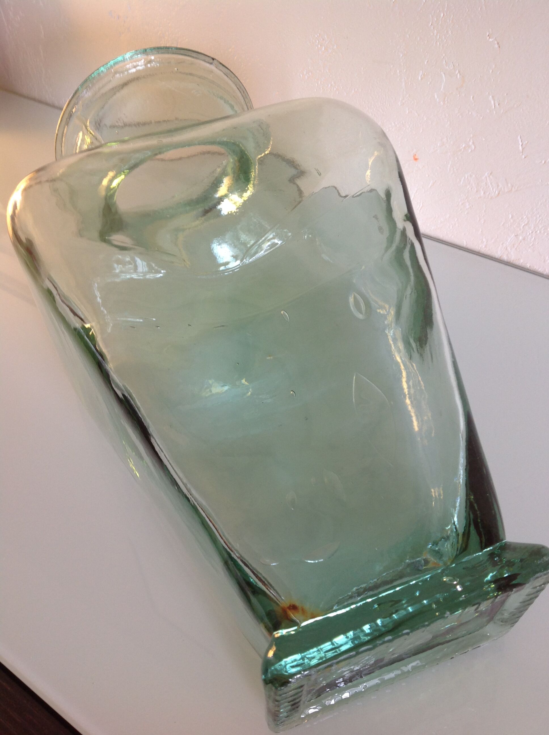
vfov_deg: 52.7
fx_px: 742
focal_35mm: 35
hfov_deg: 40.6
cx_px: 274
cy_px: 368
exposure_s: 1/17
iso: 50
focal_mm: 4.28
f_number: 2.4
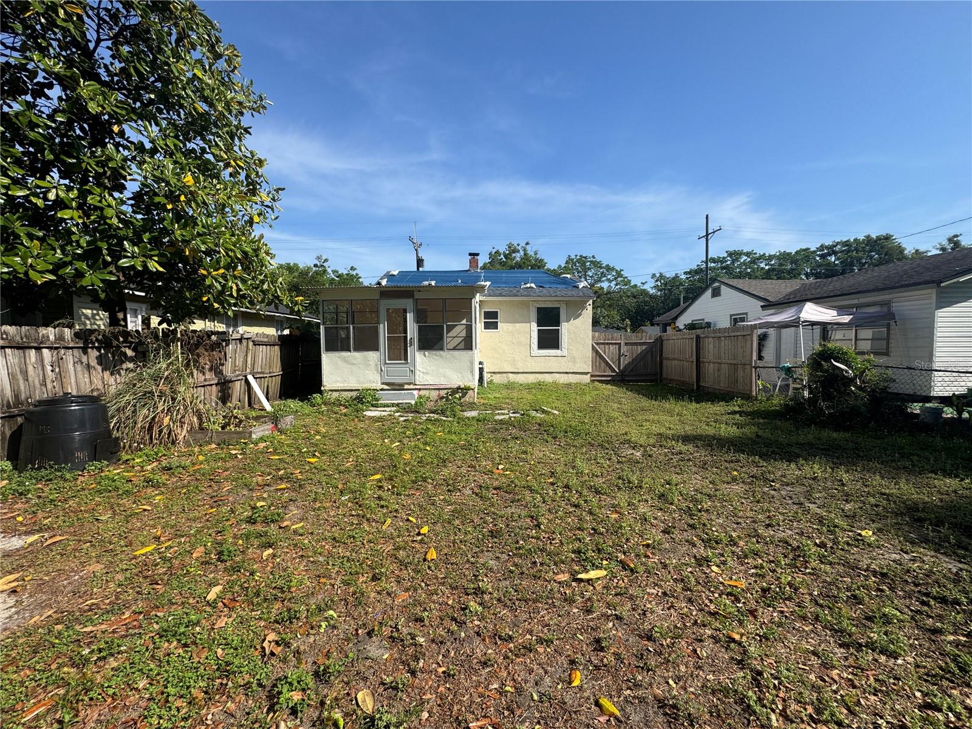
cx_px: 486
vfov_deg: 85.7
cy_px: 364
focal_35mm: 14
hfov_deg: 102.1
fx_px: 393
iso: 50
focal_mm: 2.22
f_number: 2.2
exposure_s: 1/1789
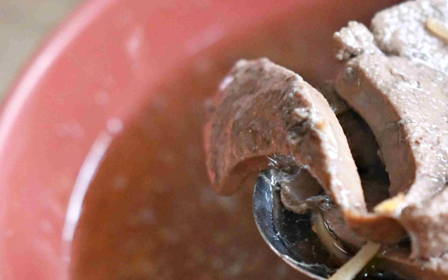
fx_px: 2112
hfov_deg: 11.9
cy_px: 238
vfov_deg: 7.6
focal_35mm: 173
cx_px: 493
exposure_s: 1/200
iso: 1800
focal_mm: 50
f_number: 3.2
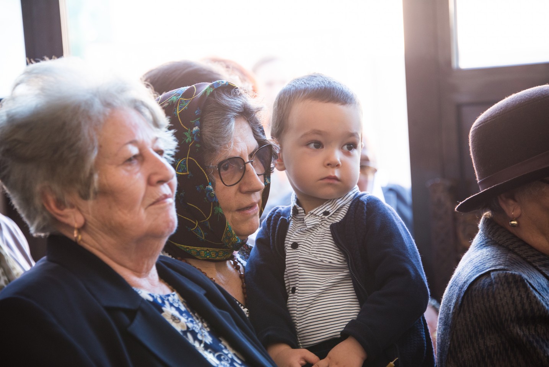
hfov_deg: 12.8
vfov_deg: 8.6
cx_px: 274
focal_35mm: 160
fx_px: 2441
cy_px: 184
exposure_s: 1/40
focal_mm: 160
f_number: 5.6
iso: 640
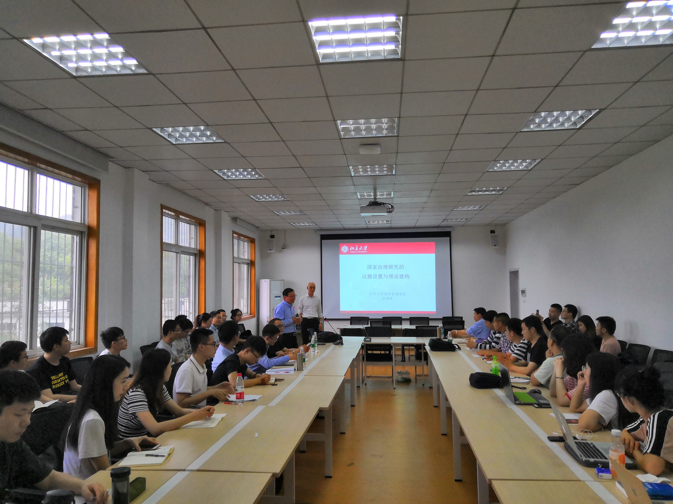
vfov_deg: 51.4
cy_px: 252
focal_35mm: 27
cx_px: 336
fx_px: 525
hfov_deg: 65.3
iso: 200
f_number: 1.8
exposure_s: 1/50
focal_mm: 3.95
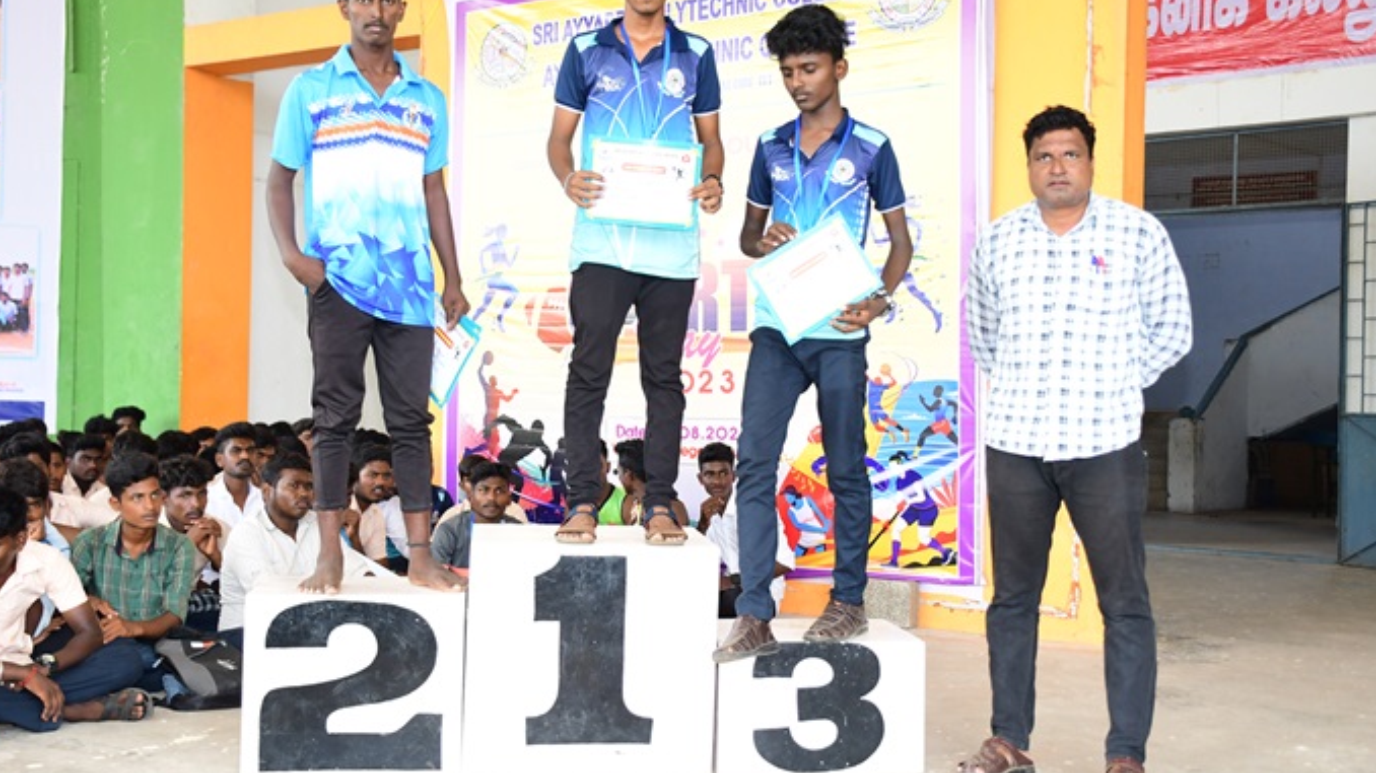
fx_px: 1569
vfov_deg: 27.7
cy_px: 381
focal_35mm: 43
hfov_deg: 47.4
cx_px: 678
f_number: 5
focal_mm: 27
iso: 640
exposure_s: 1/160
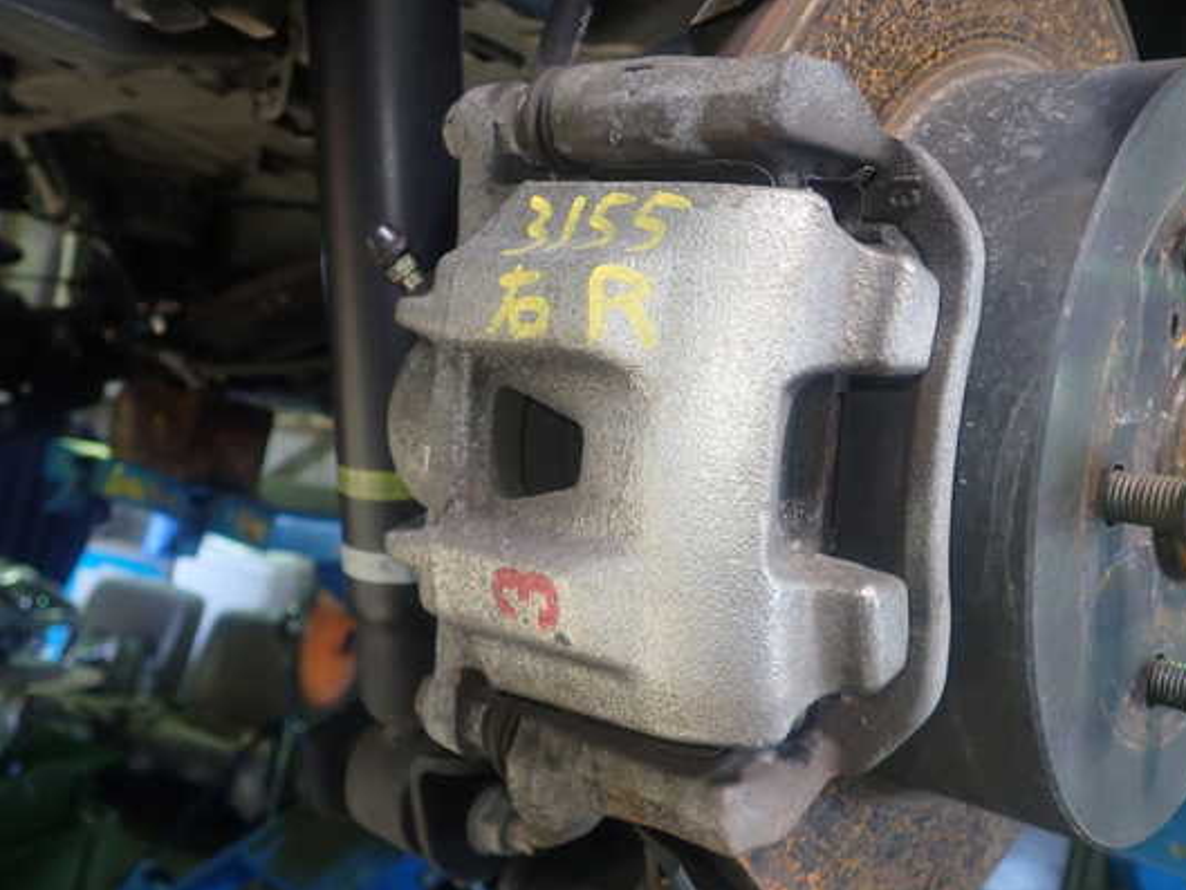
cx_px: 634
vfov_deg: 41.8
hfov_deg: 53.9
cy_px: 448
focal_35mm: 34
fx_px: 1165
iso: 200
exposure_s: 1/40
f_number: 2.3
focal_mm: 5.4
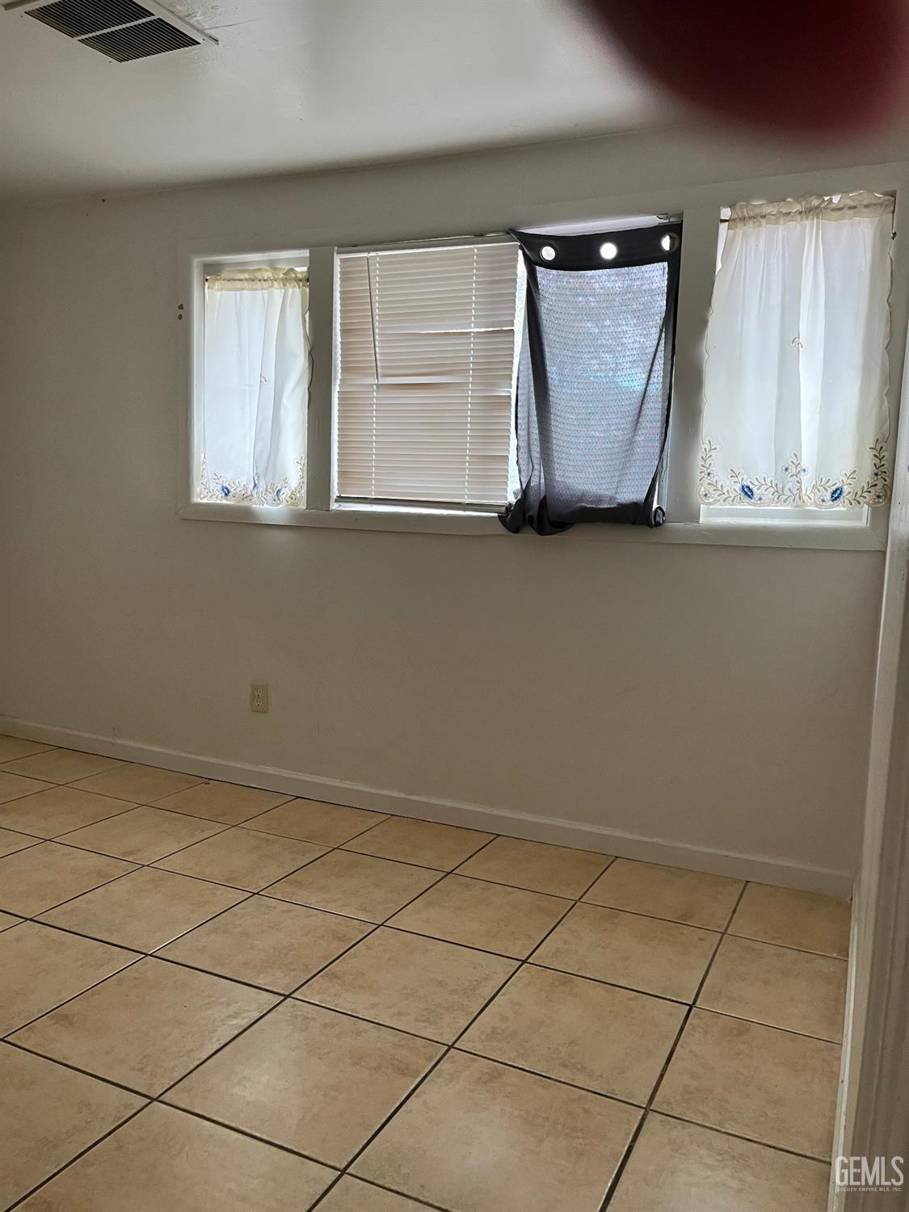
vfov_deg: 67.3
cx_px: 454
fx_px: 910
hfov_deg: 53.1
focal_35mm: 26
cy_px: 606
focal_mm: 5.1
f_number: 1.6
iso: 125
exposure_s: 1/99
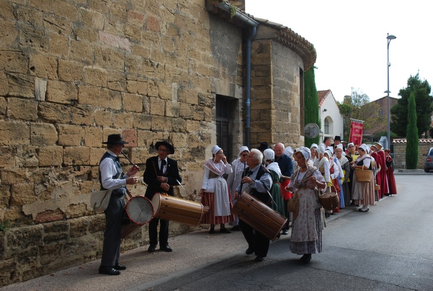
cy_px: 146
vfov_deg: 28.2
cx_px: 216
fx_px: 579
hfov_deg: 41.0
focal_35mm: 48
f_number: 6.3
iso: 100
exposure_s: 1/125
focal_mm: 32
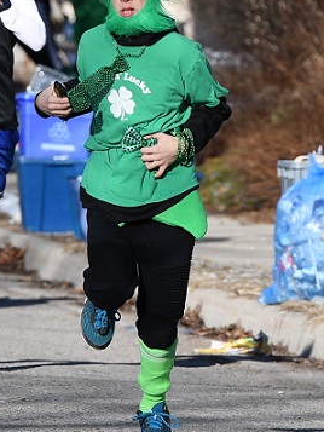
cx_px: 20
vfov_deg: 2.4
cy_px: 143
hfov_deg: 1.8
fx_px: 10215
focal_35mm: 819
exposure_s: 1/640
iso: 125
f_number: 5.6
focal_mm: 200
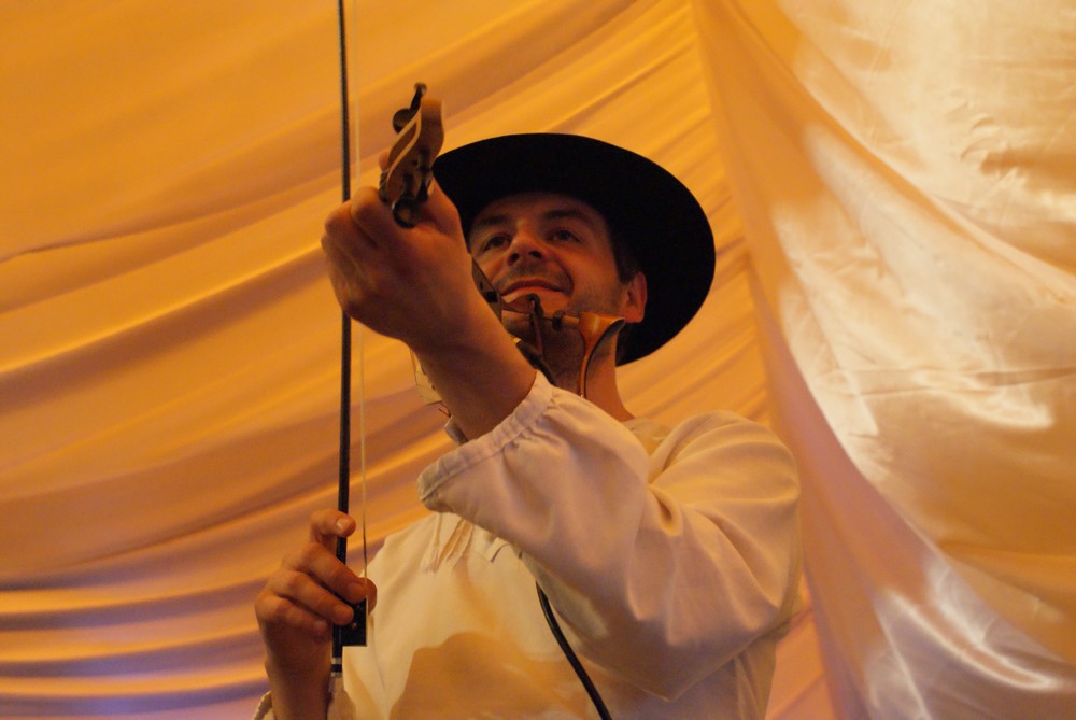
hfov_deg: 33.4
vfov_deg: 22.7
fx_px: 1795
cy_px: 360
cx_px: 538
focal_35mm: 60
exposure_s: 1/80
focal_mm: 40
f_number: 6.3
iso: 1600
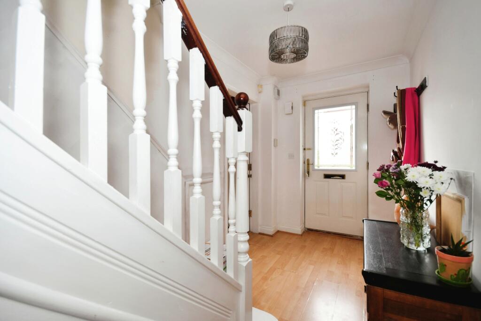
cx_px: 240
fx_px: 200
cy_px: 160
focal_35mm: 15
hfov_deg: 100.4
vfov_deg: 77.3
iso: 400
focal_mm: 10
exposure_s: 1/60
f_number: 8
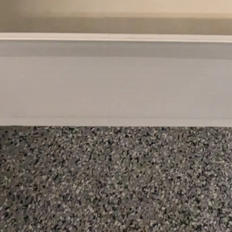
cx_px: 145
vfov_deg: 19.4
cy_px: -207
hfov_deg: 28.1
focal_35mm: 61
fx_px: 463
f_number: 2.2
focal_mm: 2.22
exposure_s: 1/120
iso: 781
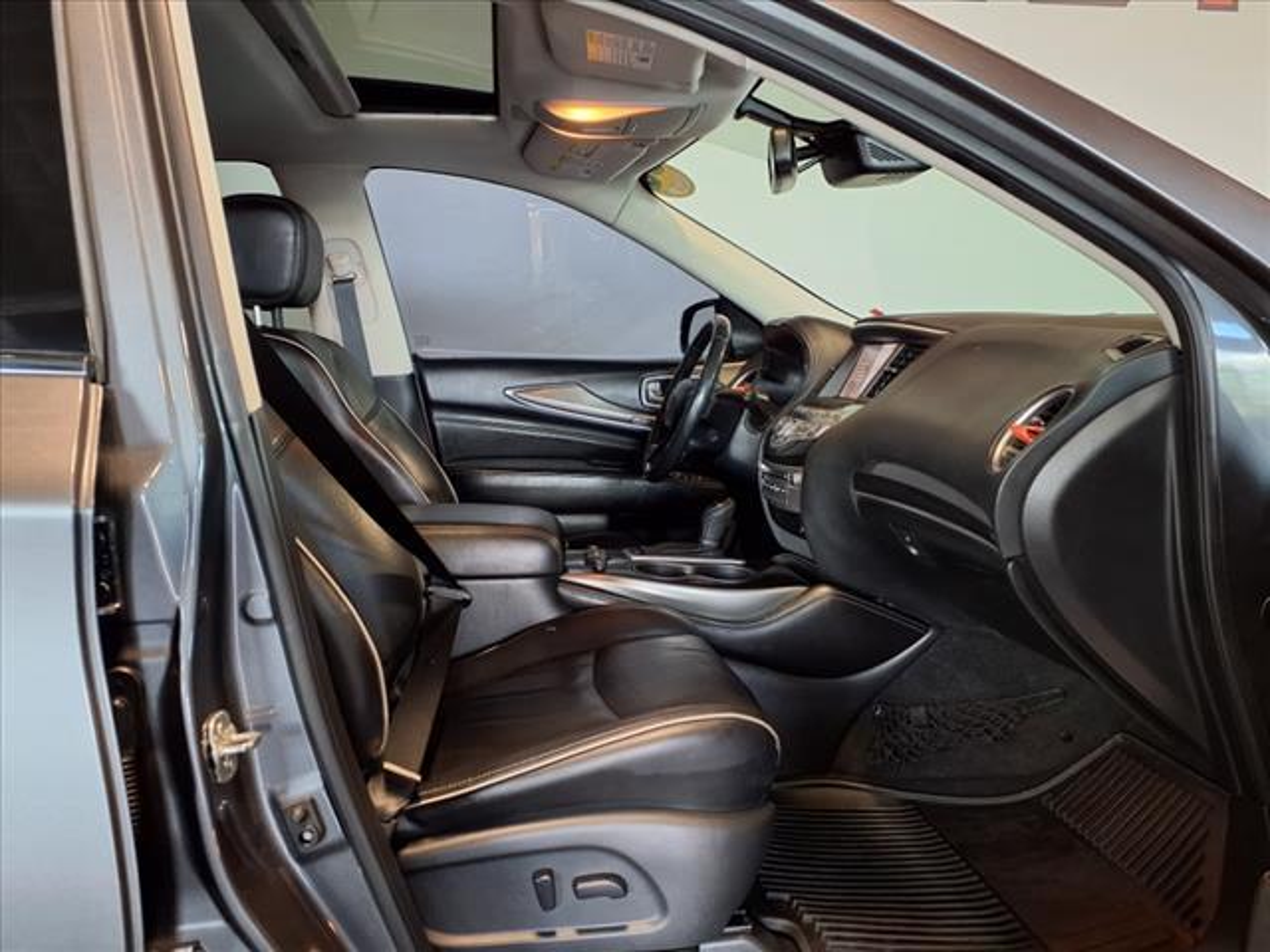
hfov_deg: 65.3
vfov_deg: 51.4
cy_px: 476
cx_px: 635
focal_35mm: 27
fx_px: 991
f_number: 1.9
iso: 160
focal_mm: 3.58
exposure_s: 1/30
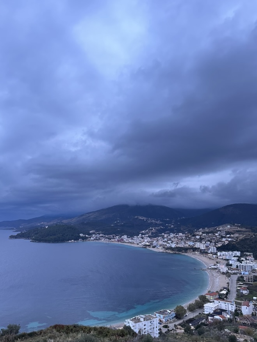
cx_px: 118
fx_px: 277
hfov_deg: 49.7
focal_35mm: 28
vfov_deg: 63.3
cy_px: 186
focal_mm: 6.86
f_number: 1.78
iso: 640
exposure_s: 1/60
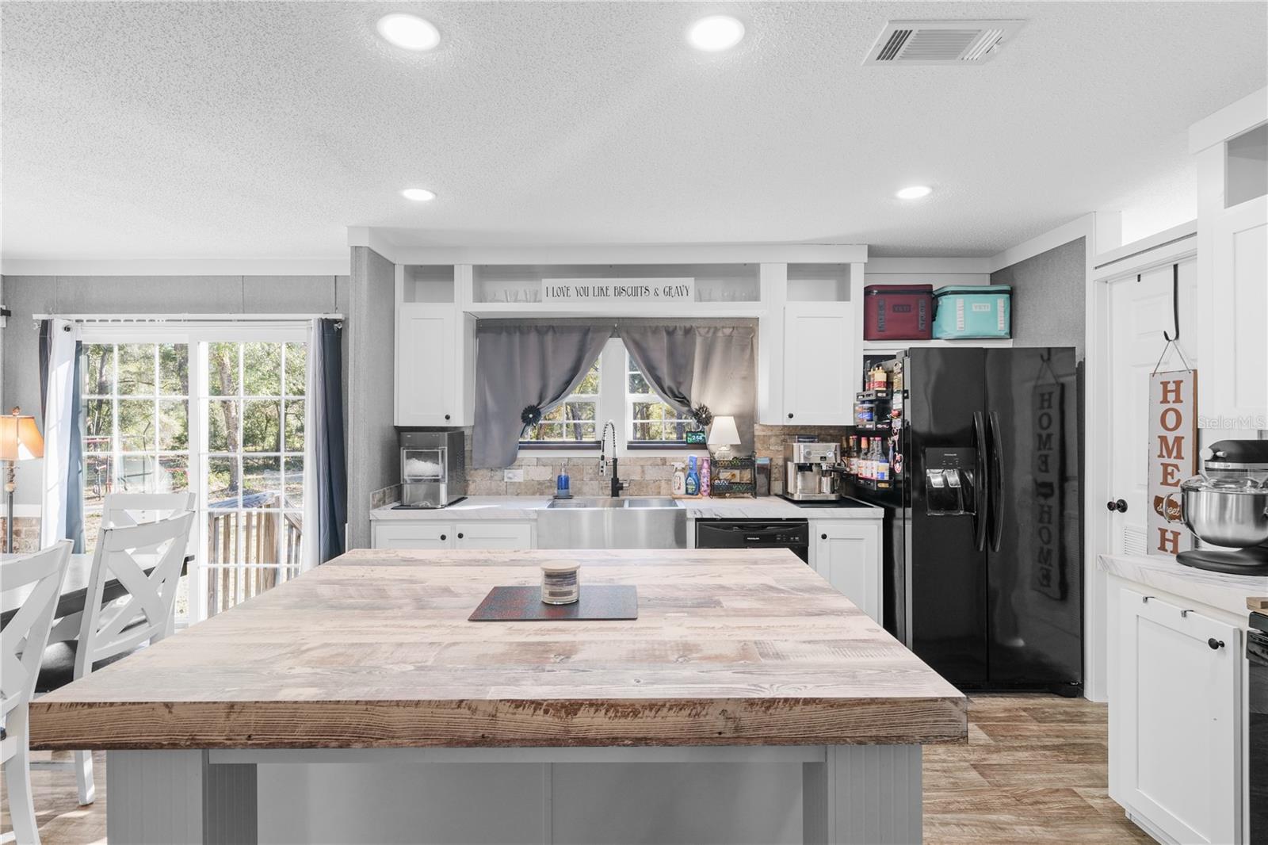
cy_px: 422
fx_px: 599
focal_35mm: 17
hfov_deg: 93.3
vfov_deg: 70.4
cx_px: 634
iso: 400
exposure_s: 1/6
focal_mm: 17
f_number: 8
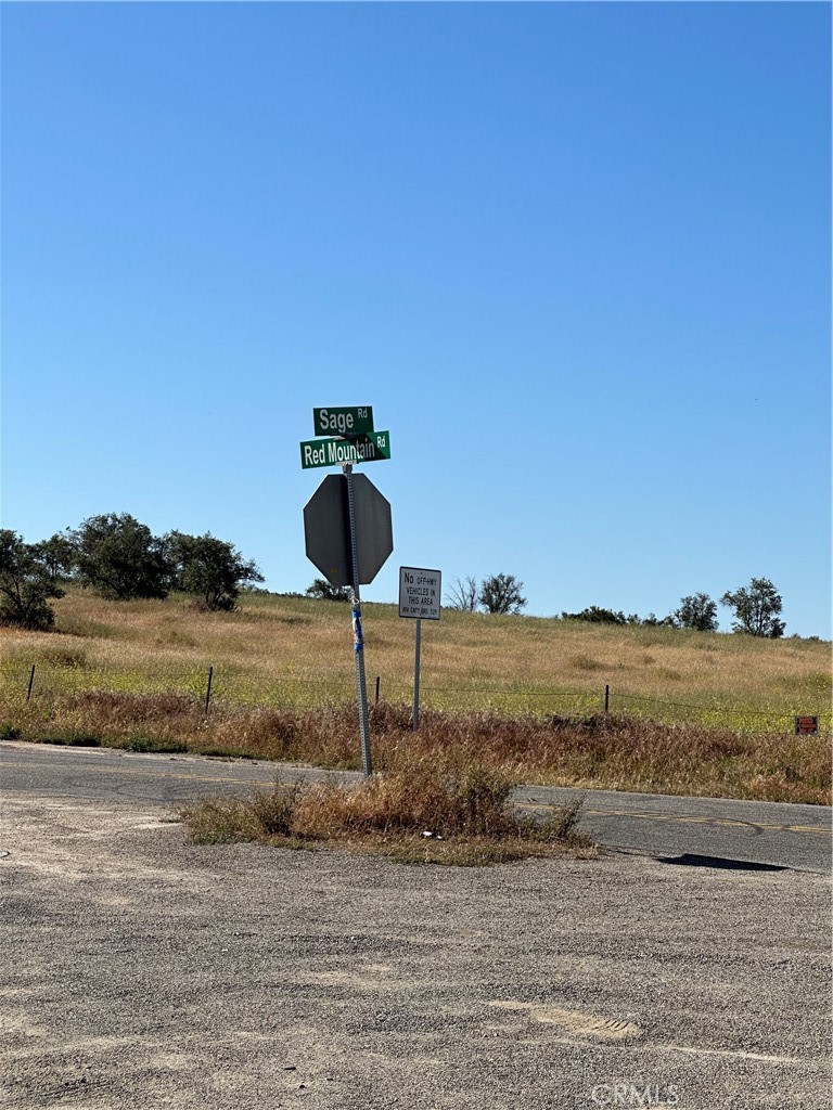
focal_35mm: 77
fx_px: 2471
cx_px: 416
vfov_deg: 25.3
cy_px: 555
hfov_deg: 19.1
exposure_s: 1/1179
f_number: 2.8
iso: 32
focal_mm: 9
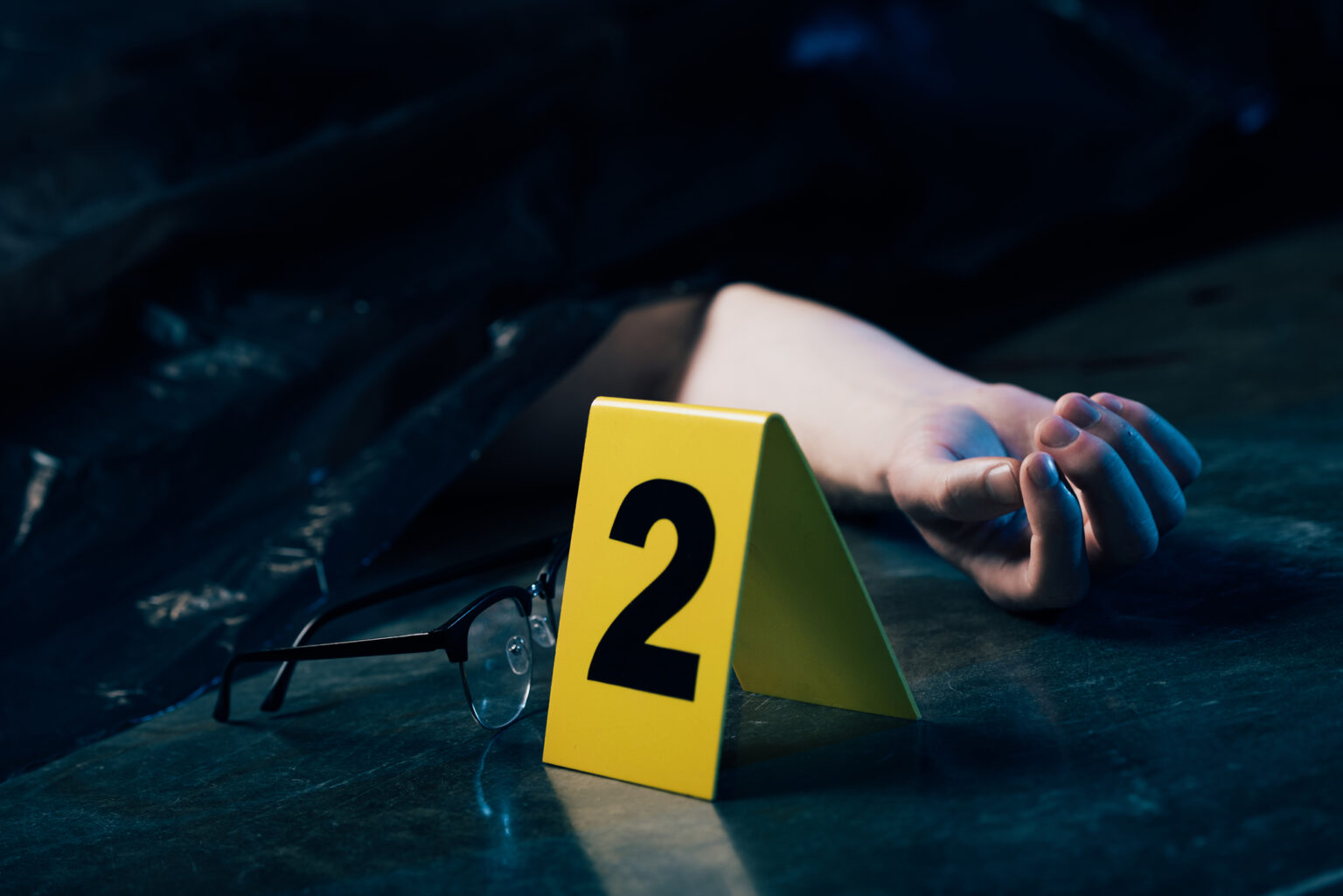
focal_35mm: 105
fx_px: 3918
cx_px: 672
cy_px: 448
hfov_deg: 19.5
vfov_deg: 13.0
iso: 100
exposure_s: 1/200
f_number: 5
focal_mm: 105
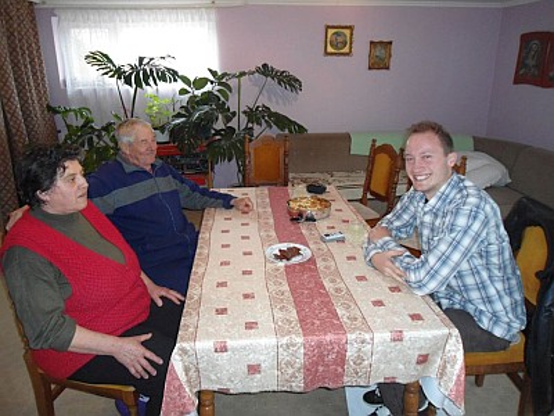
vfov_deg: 53.1
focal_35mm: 26
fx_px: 416
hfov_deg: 67.3
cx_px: 277
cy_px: 208
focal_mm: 4.7
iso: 400
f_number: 2.8
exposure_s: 1/30
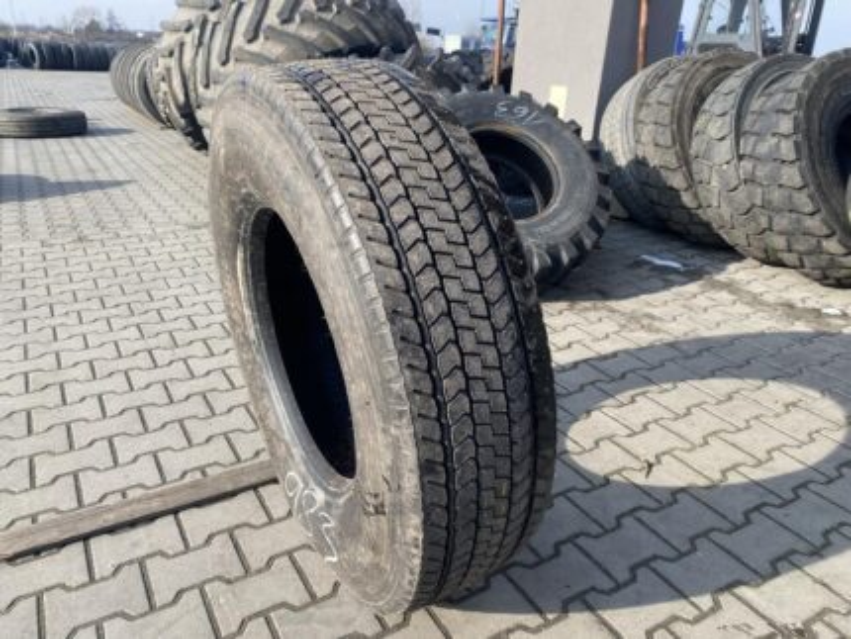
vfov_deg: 53.1
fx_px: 640
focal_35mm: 26
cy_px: 320
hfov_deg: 67.3
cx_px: 426
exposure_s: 1/793
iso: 32
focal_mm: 4.25
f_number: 1.8
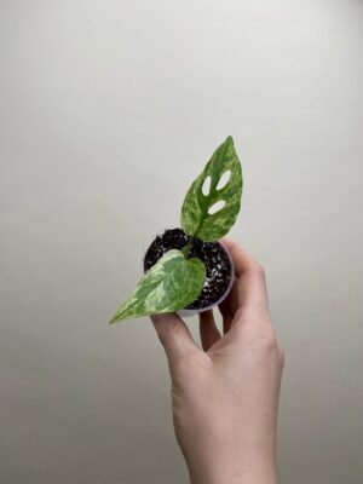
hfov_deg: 53.1
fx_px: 364
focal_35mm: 26
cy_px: 242
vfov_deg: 67.3
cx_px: 182
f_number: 1.8
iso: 32
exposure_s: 1/411
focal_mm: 4.25
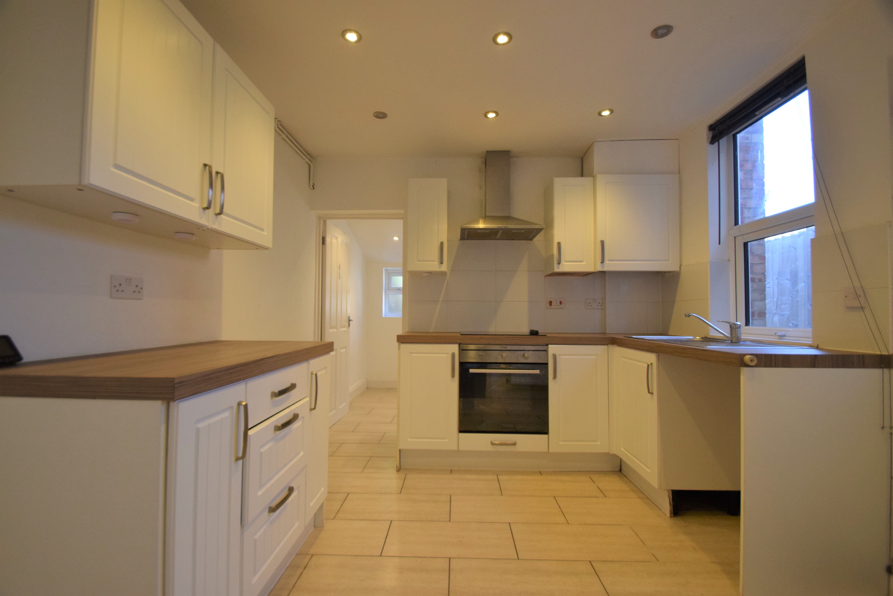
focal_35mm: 15
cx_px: 446
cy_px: 298
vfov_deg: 77.3
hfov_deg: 100.4
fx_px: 372
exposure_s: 1/250
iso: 1000
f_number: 8
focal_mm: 10
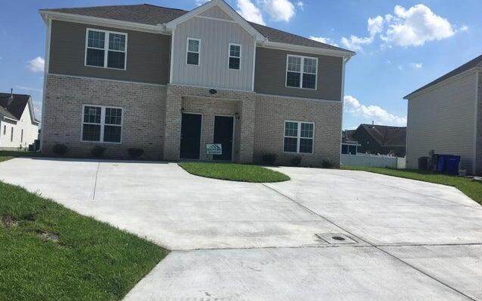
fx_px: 407
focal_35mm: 31
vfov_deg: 40.6
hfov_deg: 61.2
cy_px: 149
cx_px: 242
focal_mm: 4.15
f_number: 2.2
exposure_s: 1/2404
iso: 25
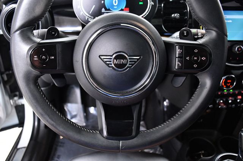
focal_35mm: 33
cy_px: 80
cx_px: 122
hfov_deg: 57.2
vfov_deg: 39.9
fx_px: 223
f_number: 4
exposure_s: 1/60
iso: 2500
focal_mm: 22
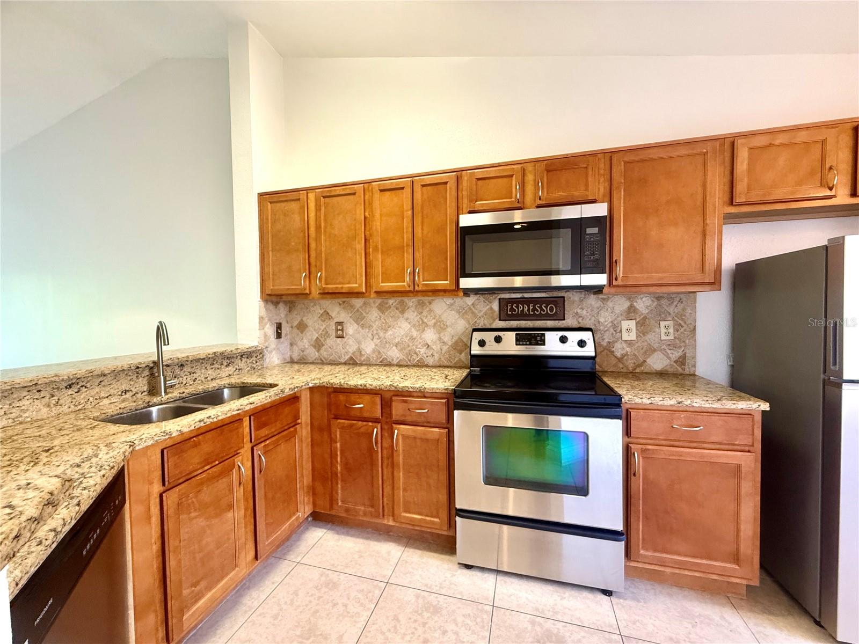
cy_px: 322
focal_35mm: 14
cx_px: 430
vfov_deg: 85.7
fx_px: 347
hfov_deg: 102.1
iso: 320
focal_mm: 2.22
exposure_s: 1/60
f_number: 2.2
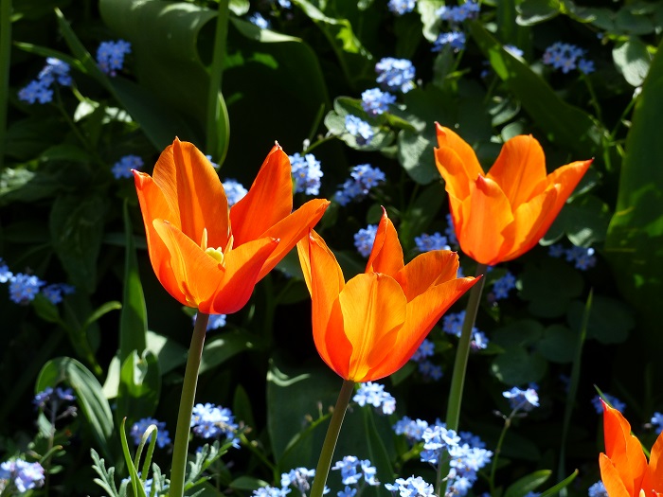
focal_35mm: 160
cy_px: 248
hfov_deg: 12.3
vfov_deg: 9.3
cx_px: 332
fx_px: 3064
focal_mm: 28.7
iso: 100
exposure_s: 1/640
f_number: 4
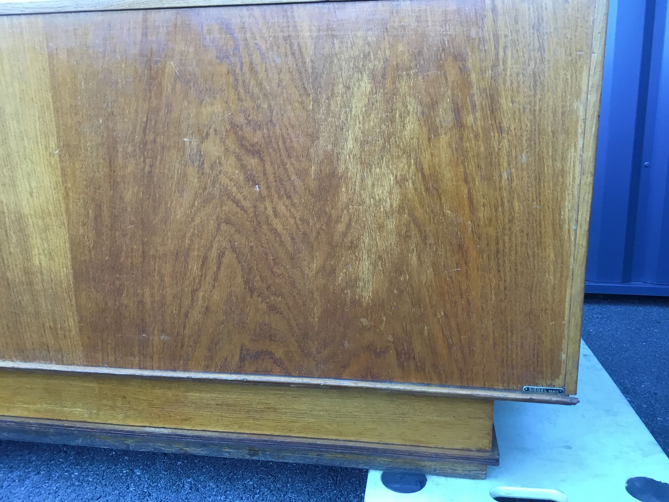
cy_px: 251
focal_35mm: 31
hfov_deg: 58.4
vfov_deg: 45.4
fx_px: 599
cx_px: 334
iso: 40
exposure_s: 1/33
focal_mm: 3.3
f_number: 2.4
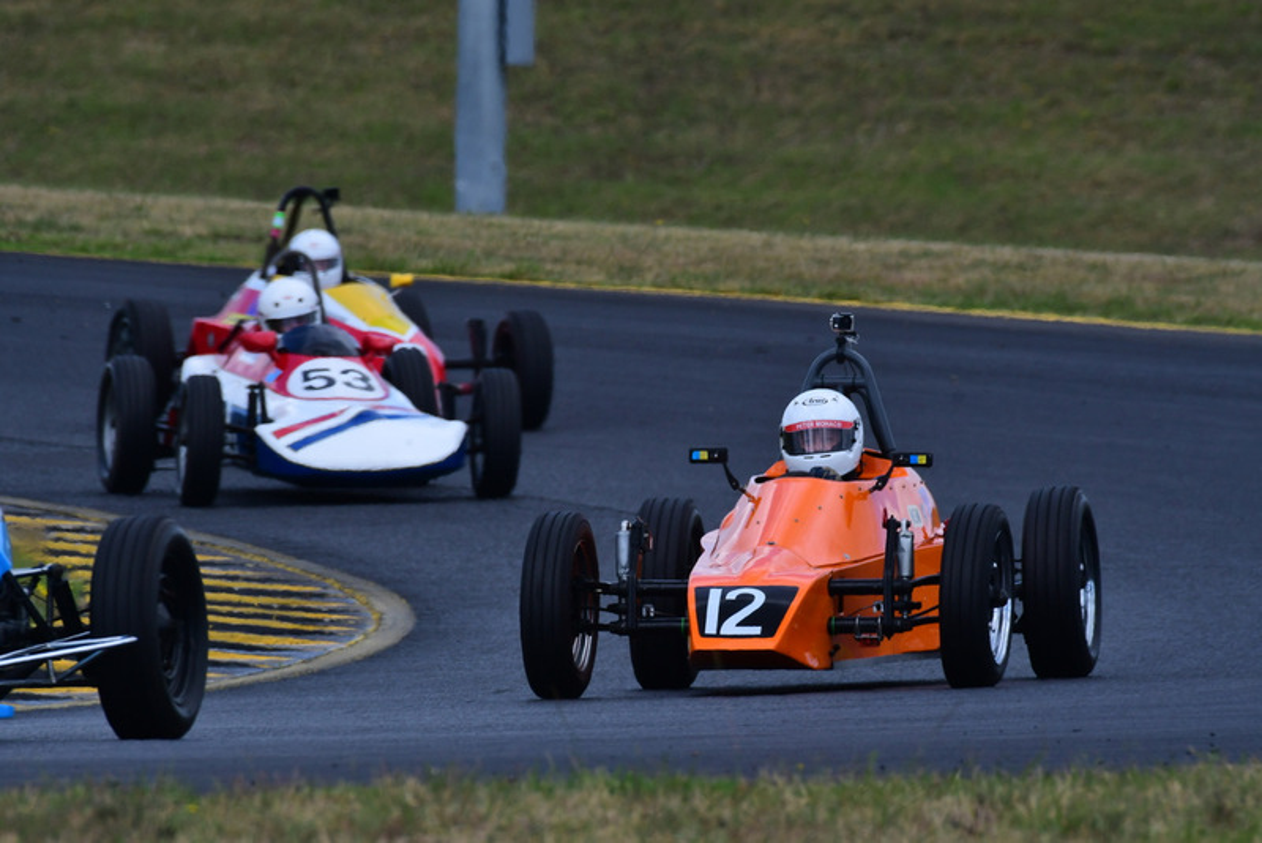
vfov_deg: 1.8
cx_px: 631
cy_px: 422
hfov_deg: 2.7
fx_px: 26300
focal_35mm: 750
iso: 500
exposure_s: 1/640
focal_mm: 500
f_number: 11
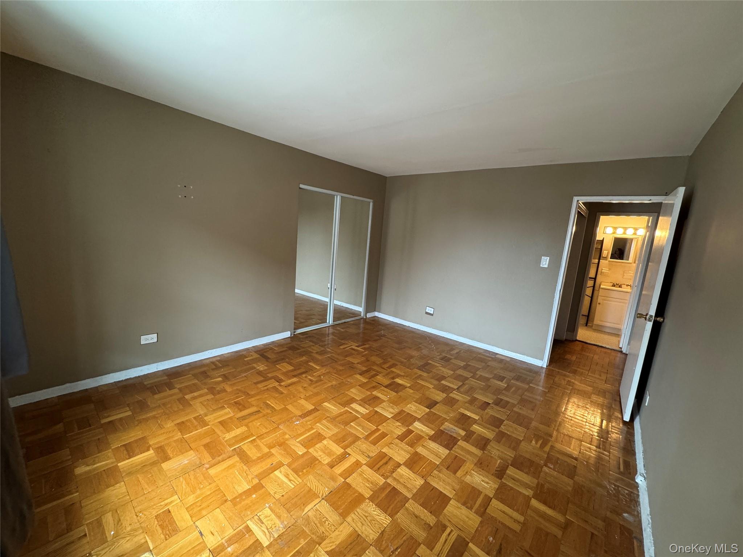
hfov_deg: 102.1
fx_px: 300
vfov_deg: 85.7
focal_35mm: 14
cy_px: 278
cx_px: 372
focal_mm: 2.22
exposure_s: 1/60
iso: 250
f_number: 2.2
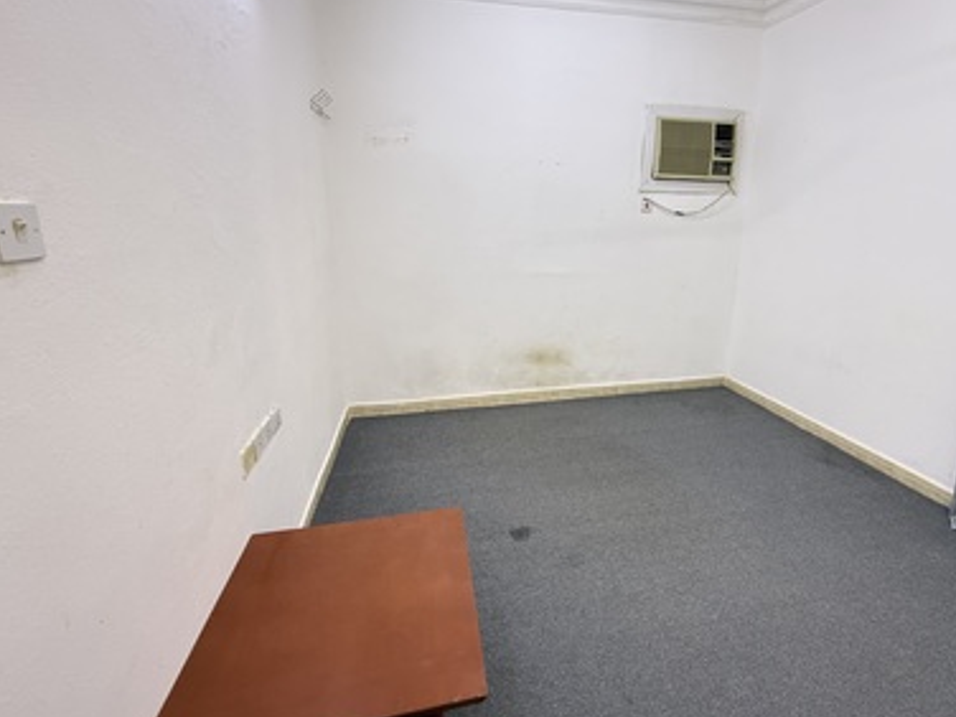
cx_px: 530
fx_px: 469
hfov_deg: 90.7
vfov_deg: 74.4
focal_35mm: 17
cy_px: 314
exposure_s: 1/60
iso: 250
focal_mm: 2.22
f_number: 2.2
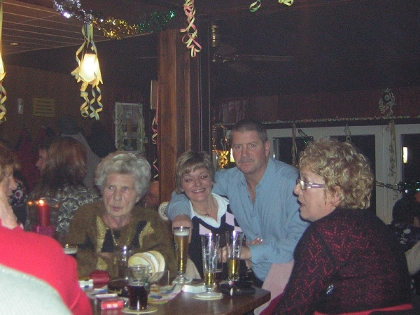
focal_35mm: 58
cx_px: 210
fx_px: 704
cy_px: 158
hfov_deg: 33.2
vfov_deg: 25.2
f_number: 3.3
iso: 200
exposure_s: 1/60.1
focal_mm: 7.6
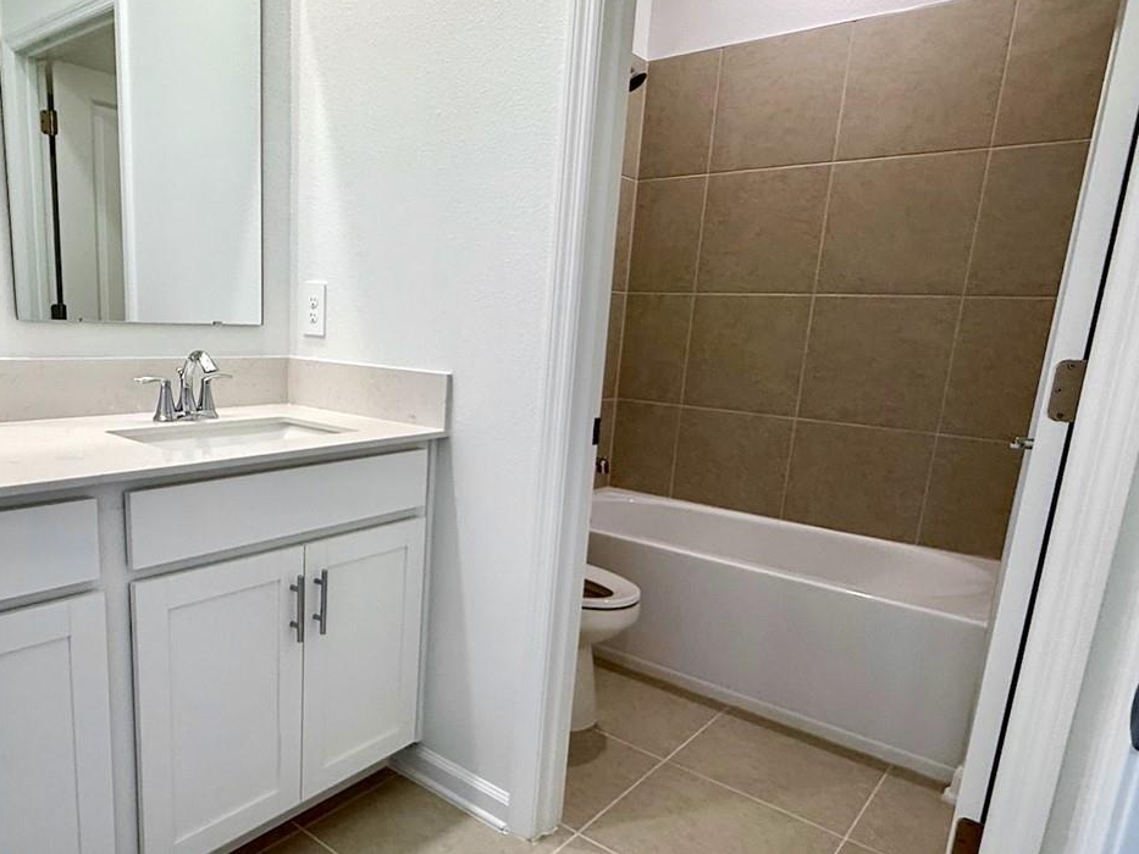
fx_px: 790
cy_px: 486
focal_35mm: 24
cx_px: 416
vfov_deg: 56.6
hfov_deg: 70.3
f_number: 2.2
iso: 125
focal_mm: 2.22
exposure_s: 1/120
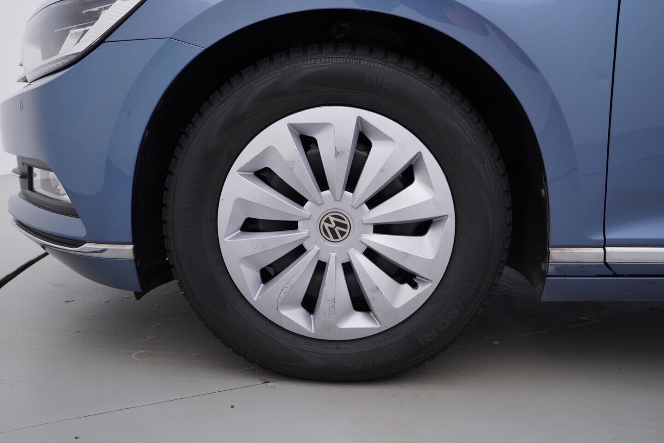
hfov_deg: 53.1
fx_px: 664
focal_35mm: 36
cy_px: 222
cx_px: 332
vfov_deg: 36.9
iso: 125
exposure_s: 1/80
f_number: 4
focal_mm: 24
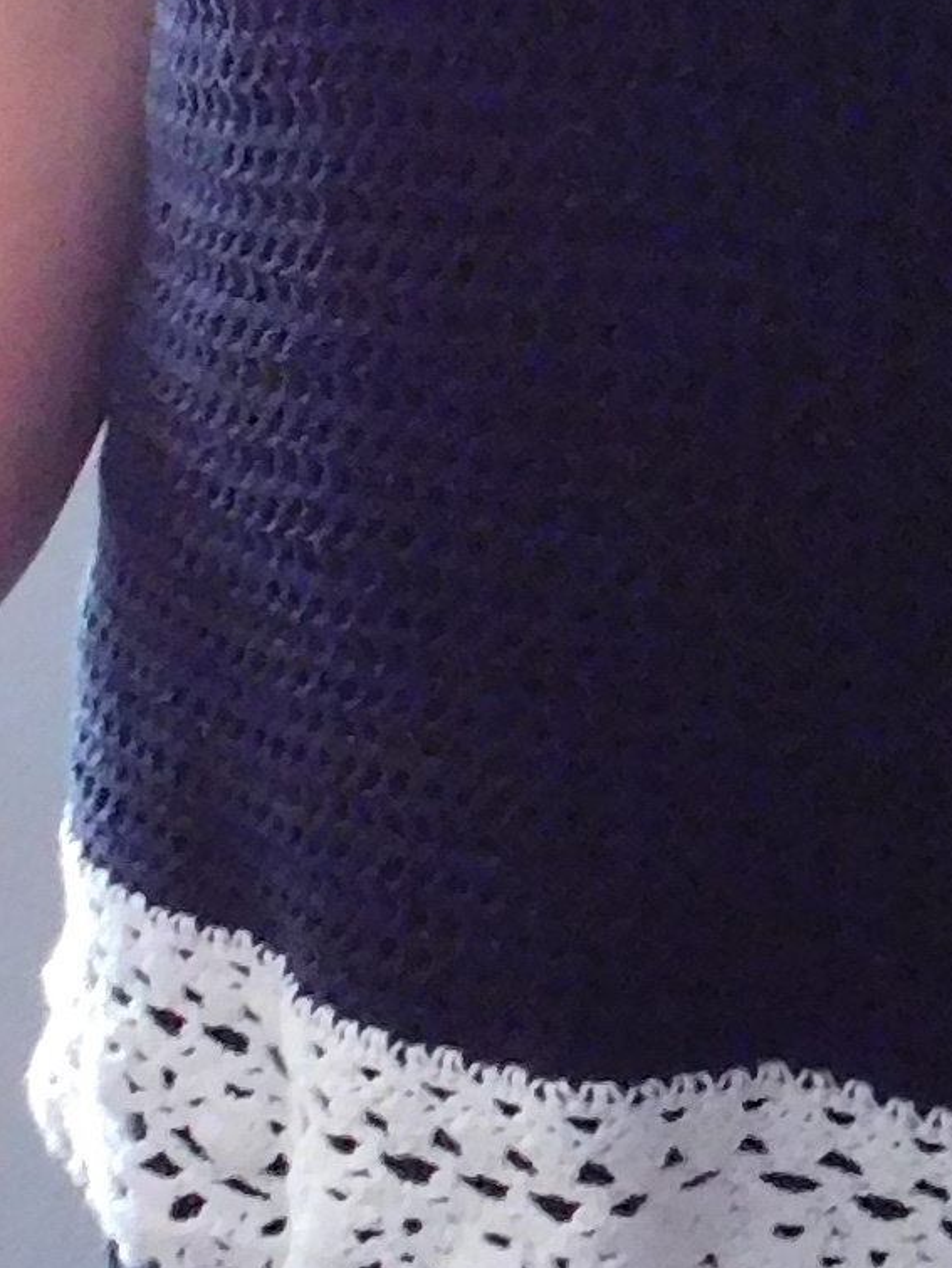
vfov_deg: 10.8
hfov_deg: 8.0
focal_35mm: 183
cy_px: 334
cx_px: 1152
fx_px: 6705
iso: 800
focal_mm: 5.3
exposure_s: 1/3
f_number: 3.2
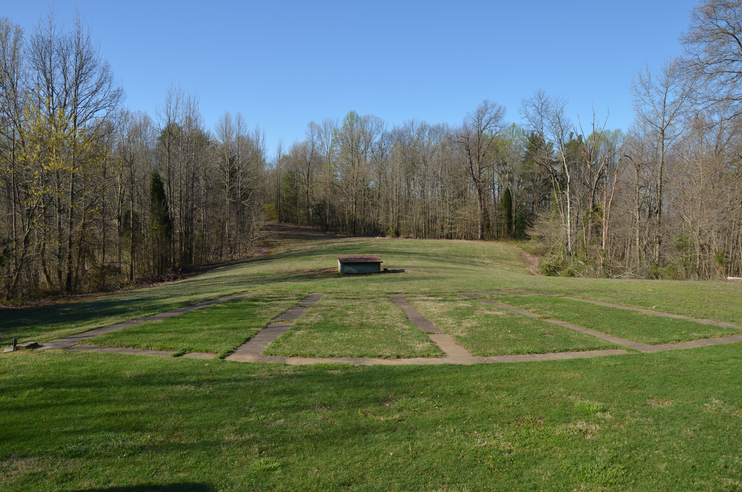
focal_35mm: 27
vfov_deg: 47.7
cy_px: 246
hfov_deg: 67.5
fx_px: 555
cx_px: 371
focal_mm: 18
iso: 100
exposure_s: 1/250
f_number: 8
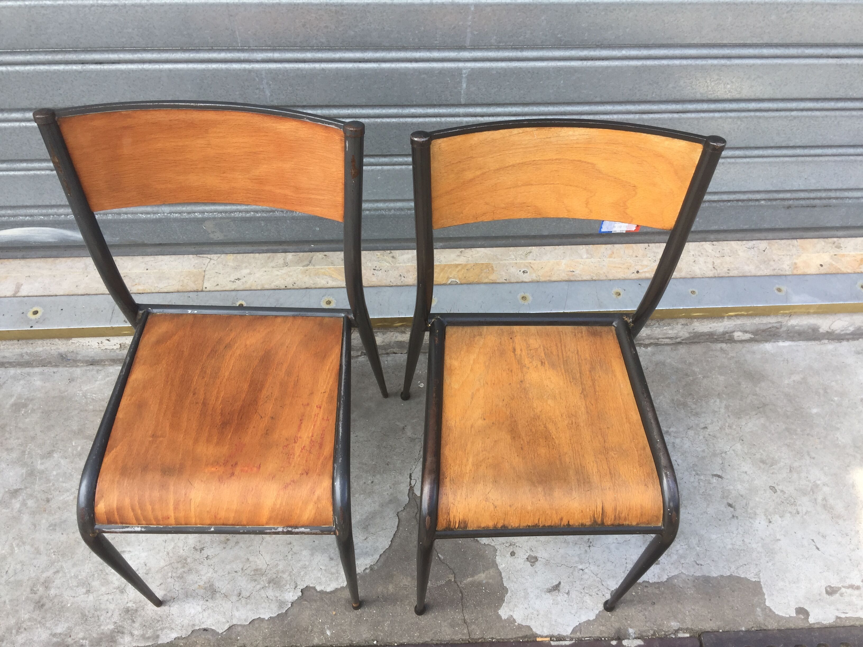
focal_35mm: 29
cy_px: 324
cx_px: 432
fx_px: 723
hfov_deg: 61.7
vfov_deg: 48.2
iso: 32
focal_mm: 4.15
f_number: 2.2
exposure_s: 1/258
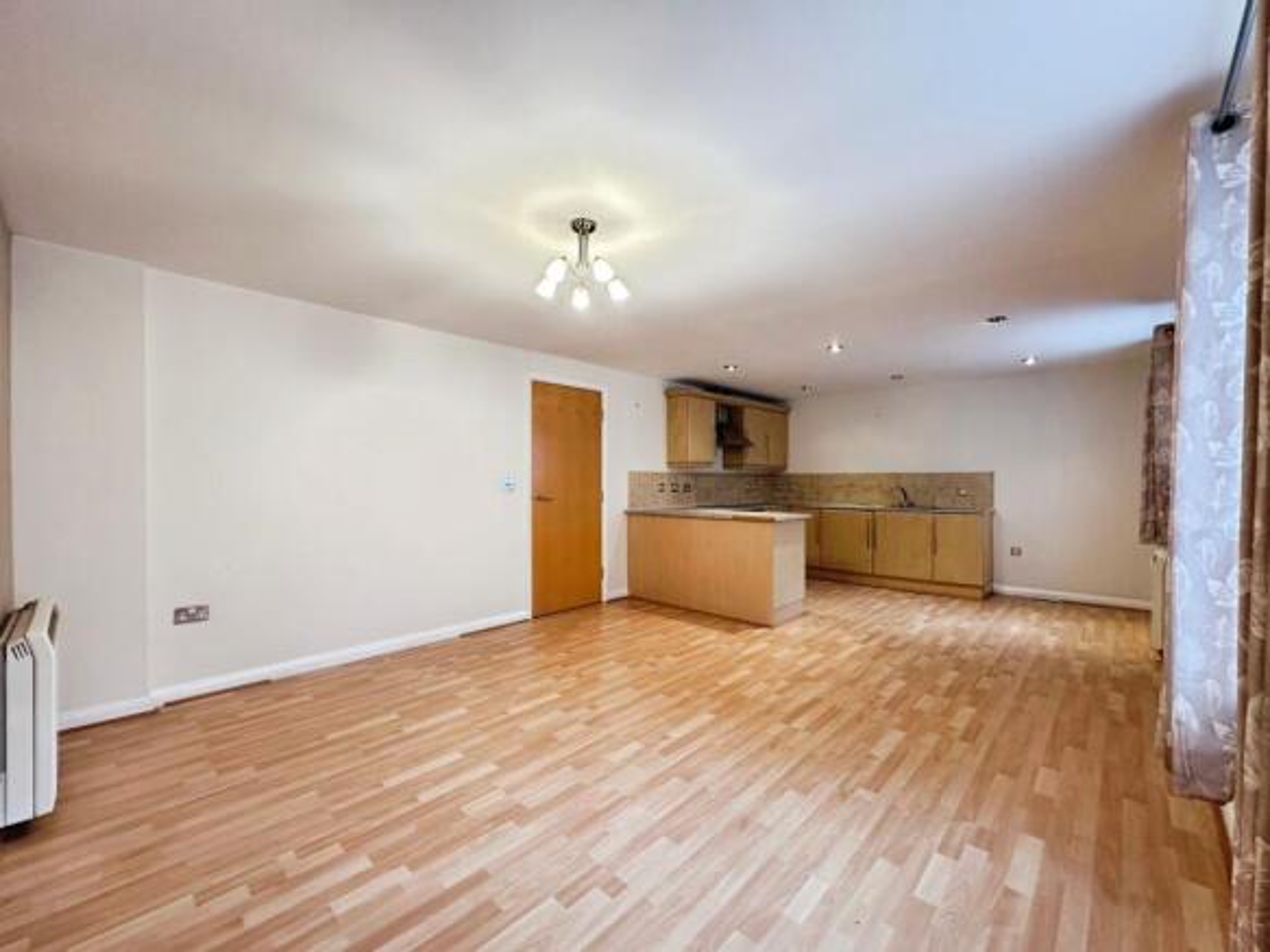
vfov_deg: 85.7
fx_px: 514
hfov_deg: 102.1
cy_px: 476
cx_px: 635
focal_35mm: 14
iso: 160
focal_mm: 2.22
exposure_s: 1/50
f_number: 2.2
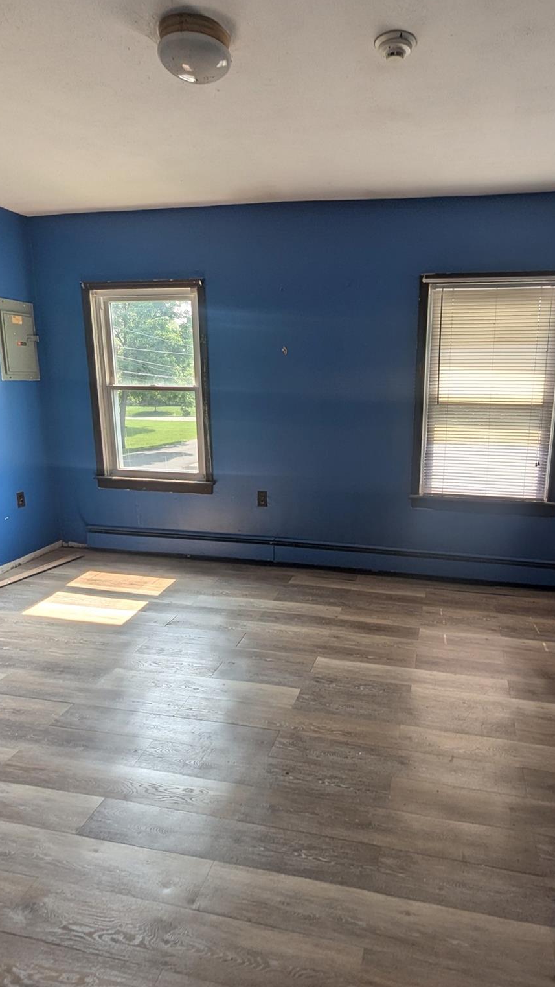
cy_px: 492
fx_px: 497
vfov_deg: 89.6
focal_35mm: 19
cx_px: 332
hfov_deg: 57.9
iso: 44
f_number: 2.2
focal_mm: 1.95
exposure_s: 1/205
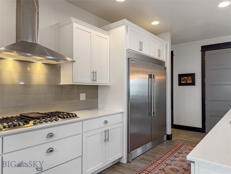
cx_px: 116
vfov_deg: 56.8
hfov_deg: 71.6
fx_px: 160
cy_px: 87
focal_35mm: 24
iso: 250
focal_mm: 6.76
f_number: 1.8
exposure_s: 1/120
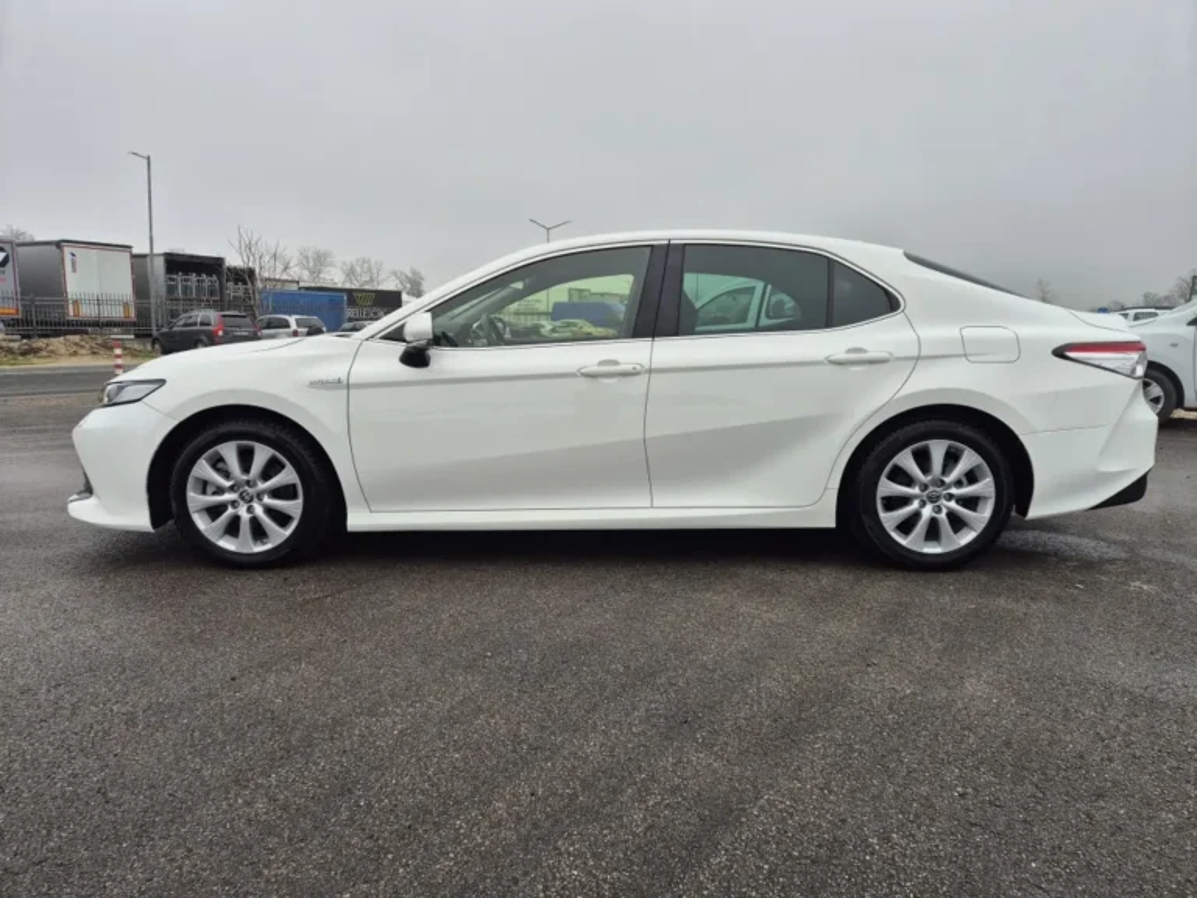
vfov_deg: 58.9
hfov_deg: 73.9
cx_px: 598
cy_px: 449
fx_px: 795
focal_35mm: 23
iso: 25
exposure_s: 1/180
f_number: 1.8
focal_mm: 5.4
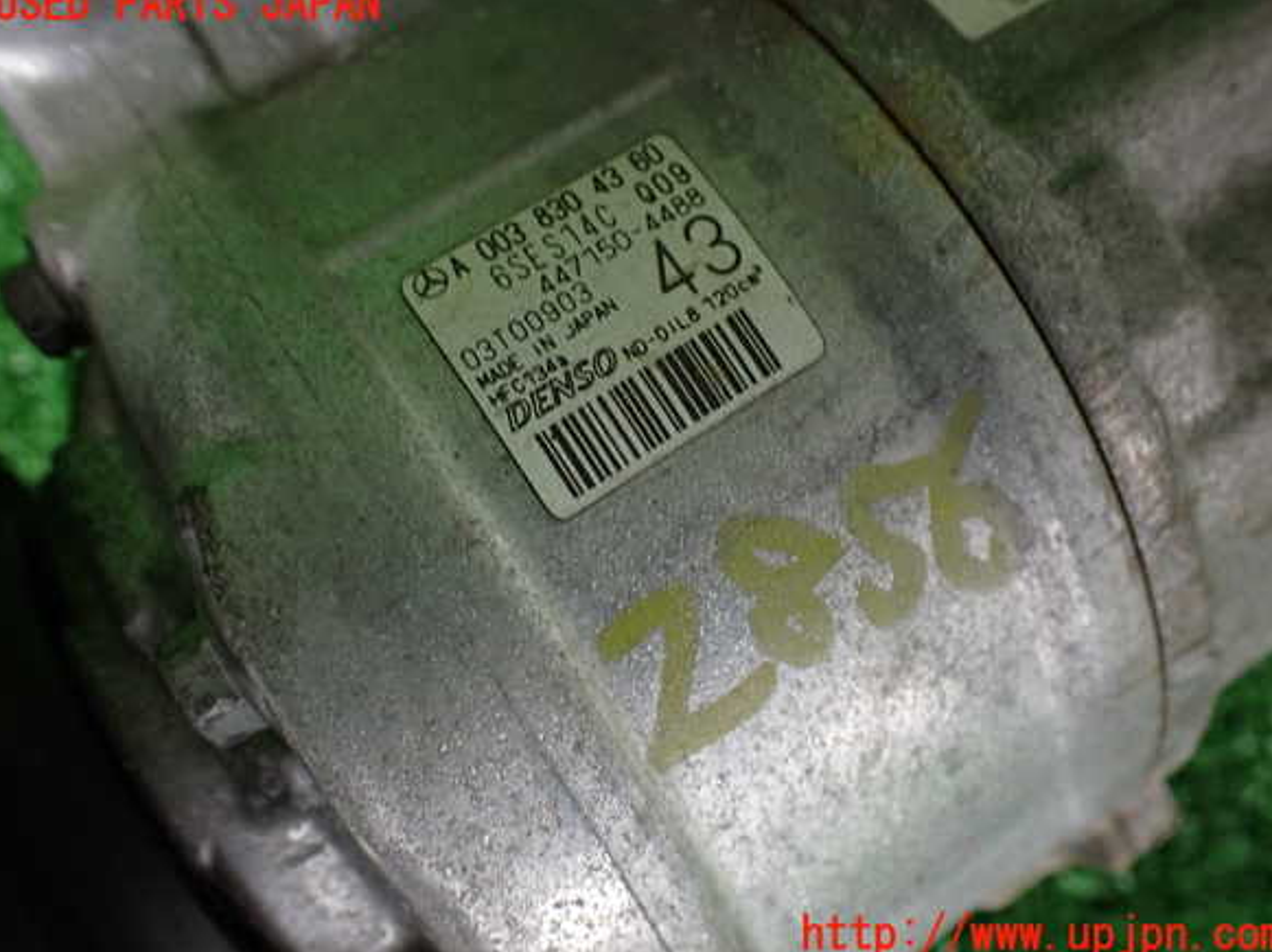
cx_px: 639
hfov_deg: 58.4
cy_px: 471
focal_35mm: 31
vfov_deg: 45.4
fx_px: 1138
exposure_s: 1/125
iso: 250
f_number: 2.3
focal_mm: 5.4
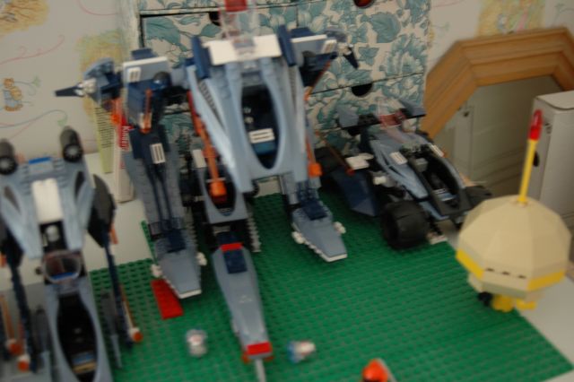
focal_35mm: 42
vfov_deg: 31.9
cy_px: 191
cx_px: 287
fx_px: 669
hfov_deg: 46.4
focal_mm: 28
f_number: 3.3
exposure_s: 1/6
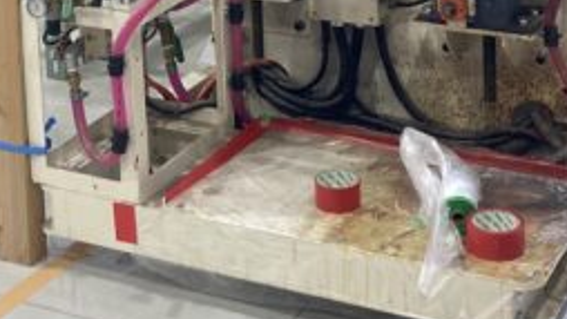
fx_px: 1444
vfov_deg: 11.9
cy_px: -194
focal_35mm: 96
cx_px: 192
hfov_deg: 22.1
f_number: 1.8
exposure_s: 1/60
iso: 50
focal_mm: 3.99
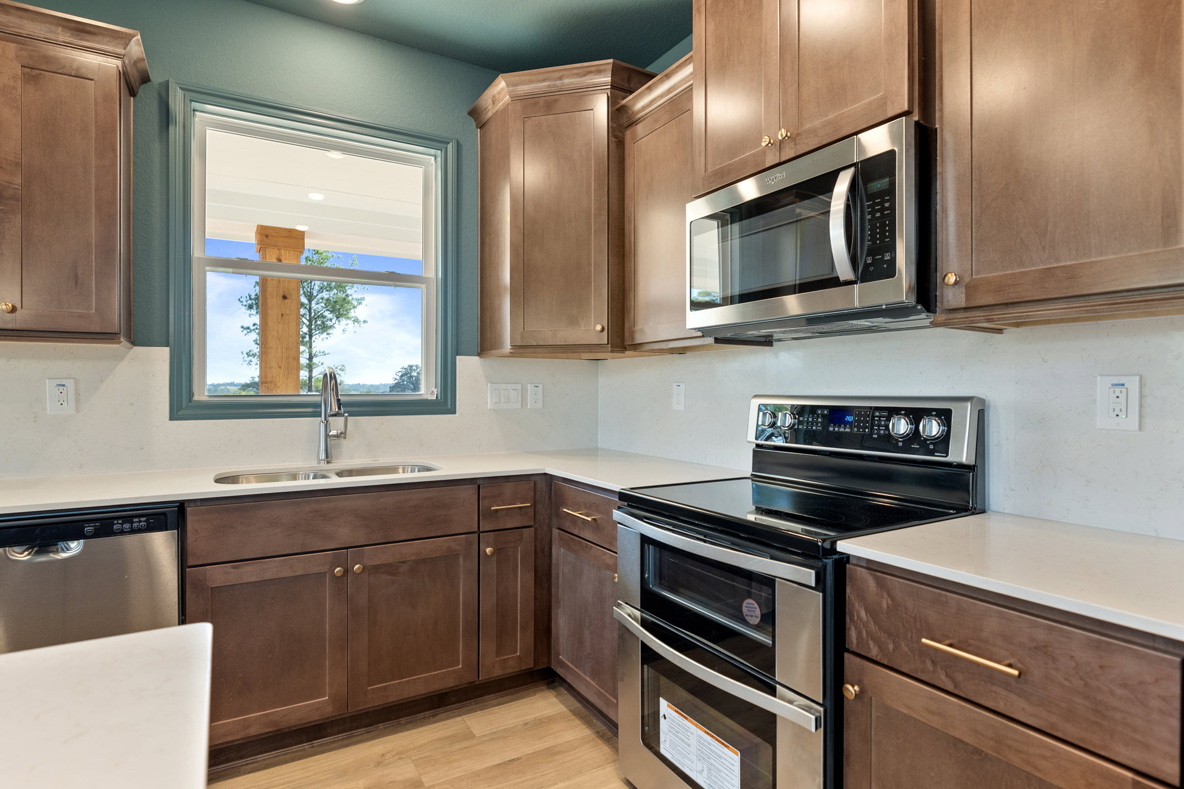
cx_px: 592
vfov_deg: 67.4
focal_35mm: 18
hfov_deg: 90.0
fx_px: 592
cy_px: 394
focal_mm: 12
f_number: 2.8
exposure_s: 1/30
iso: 250
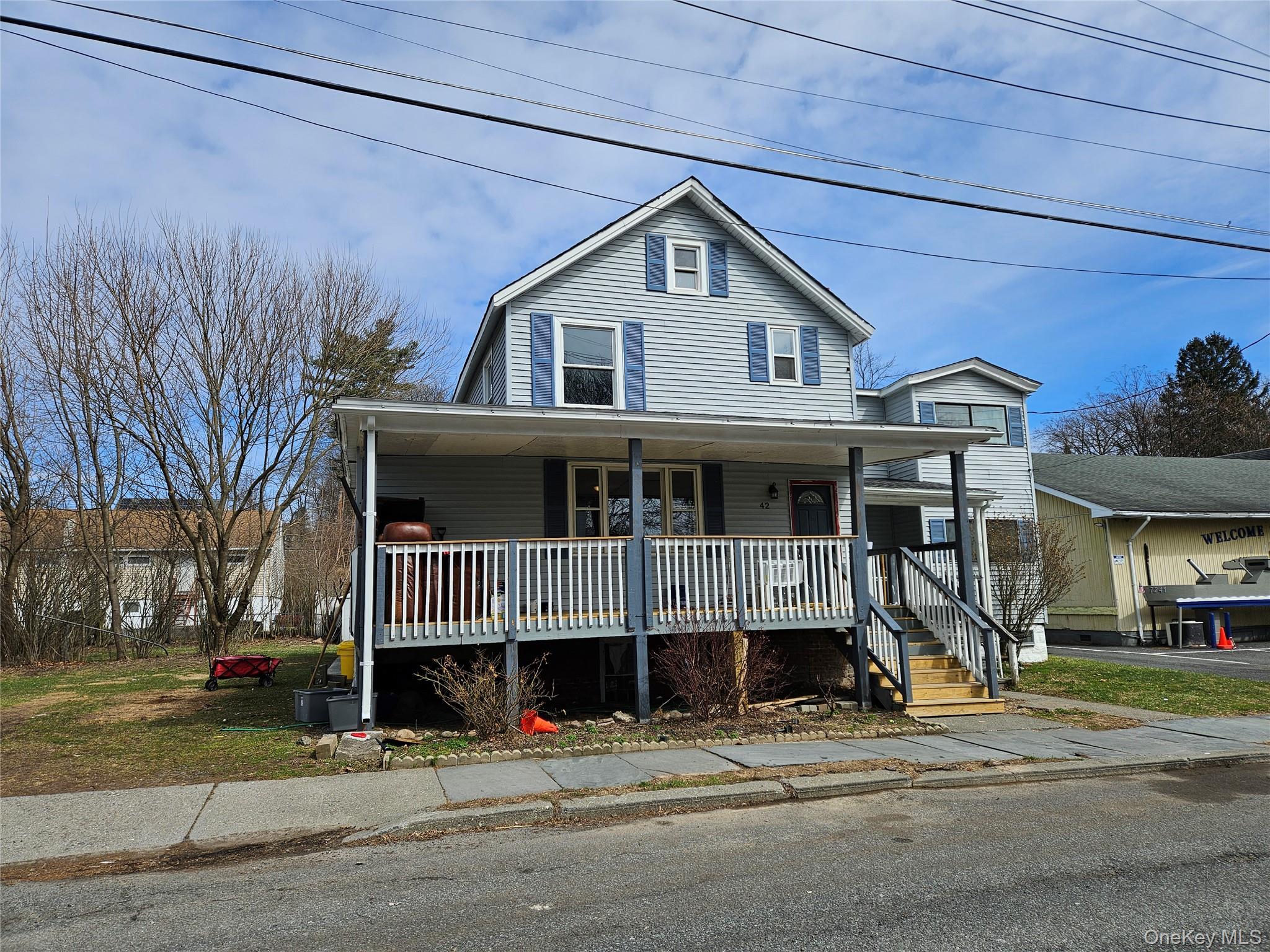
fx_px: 844
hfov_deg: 73.9
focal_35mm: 23
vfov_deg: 58.9
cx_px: 635
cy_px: 476
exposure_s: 1/2327
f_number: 1.8
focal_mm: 5.4
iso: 25
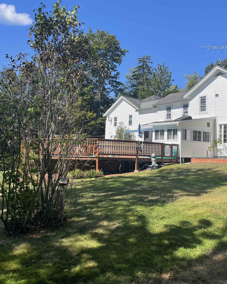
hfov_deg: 42.7
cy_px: 141
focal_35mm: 34
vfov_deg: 52.8
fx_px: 286
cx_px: 154
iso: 32
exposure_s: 1/2304
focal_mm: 4.2
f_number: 1.6
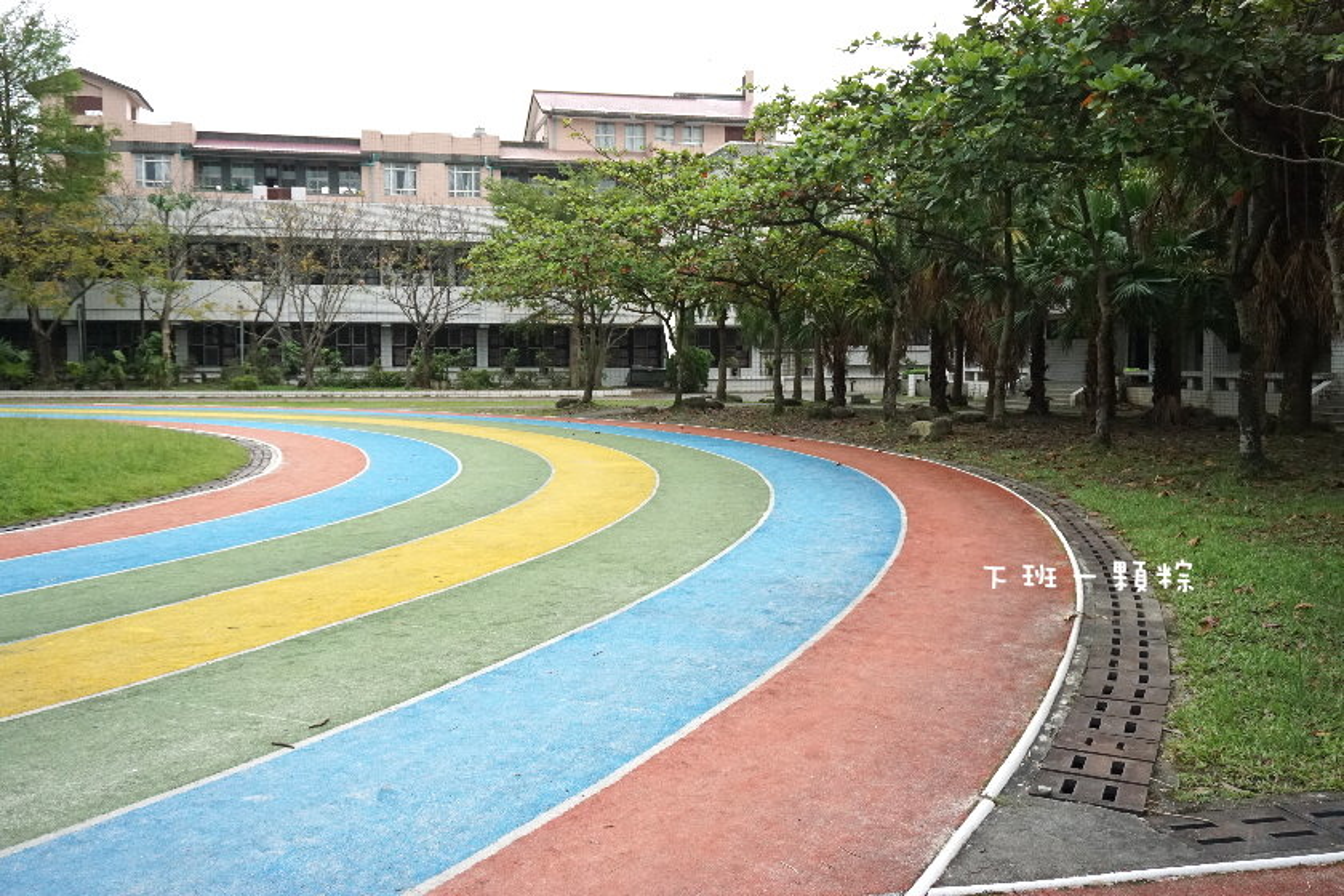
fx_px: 1288
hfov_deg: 55.1
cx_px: 672
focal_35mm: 34
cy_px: 448
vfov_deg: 38.4
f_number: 4
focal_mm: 23
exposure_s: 1/1250
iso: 1600
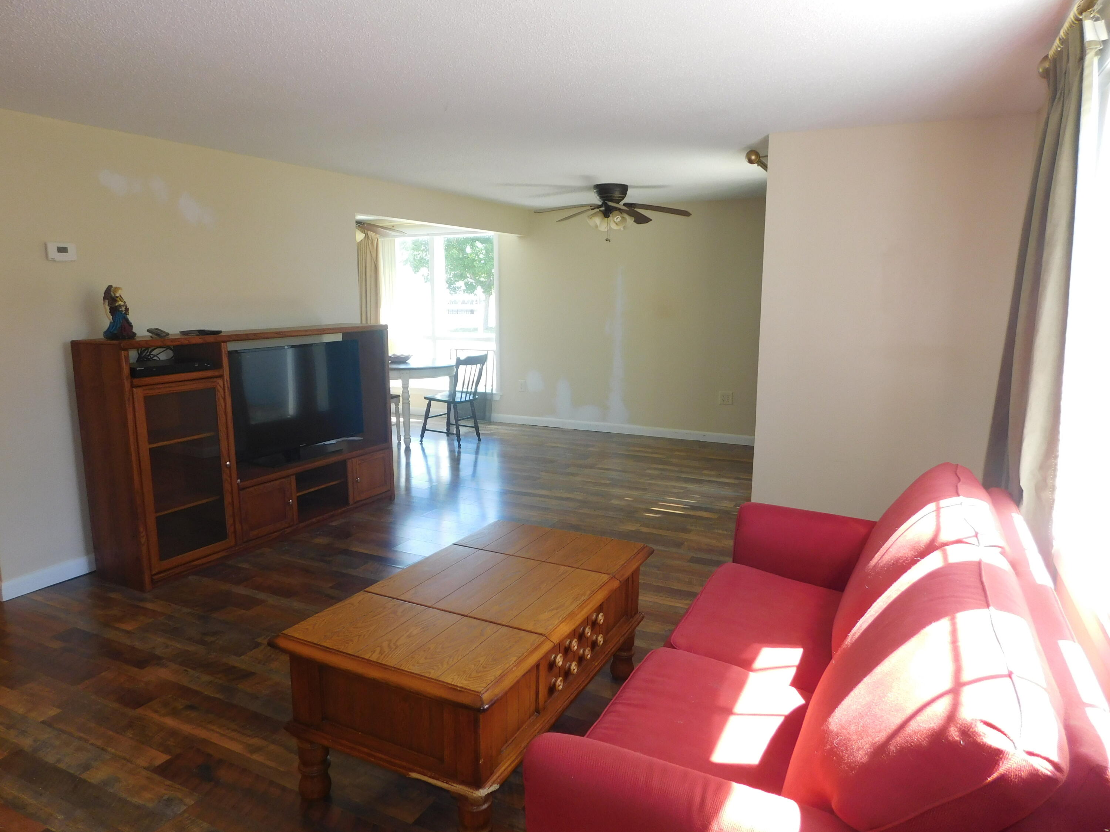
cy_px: 416
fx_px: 738
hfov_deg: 73.9
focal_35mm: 23
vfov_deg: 58.9
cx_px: 555
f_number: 3
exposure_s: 1/40
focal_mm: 4
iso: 125
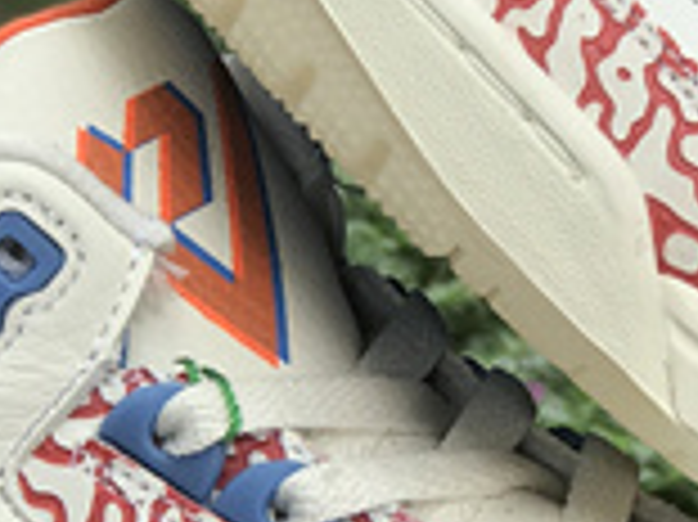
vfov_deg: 5.4
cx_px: 716
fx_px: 5501
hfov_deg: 7.2
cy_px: 380
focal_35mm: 273
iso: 25
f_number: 2.8
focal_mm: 6.6
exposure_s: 1/100
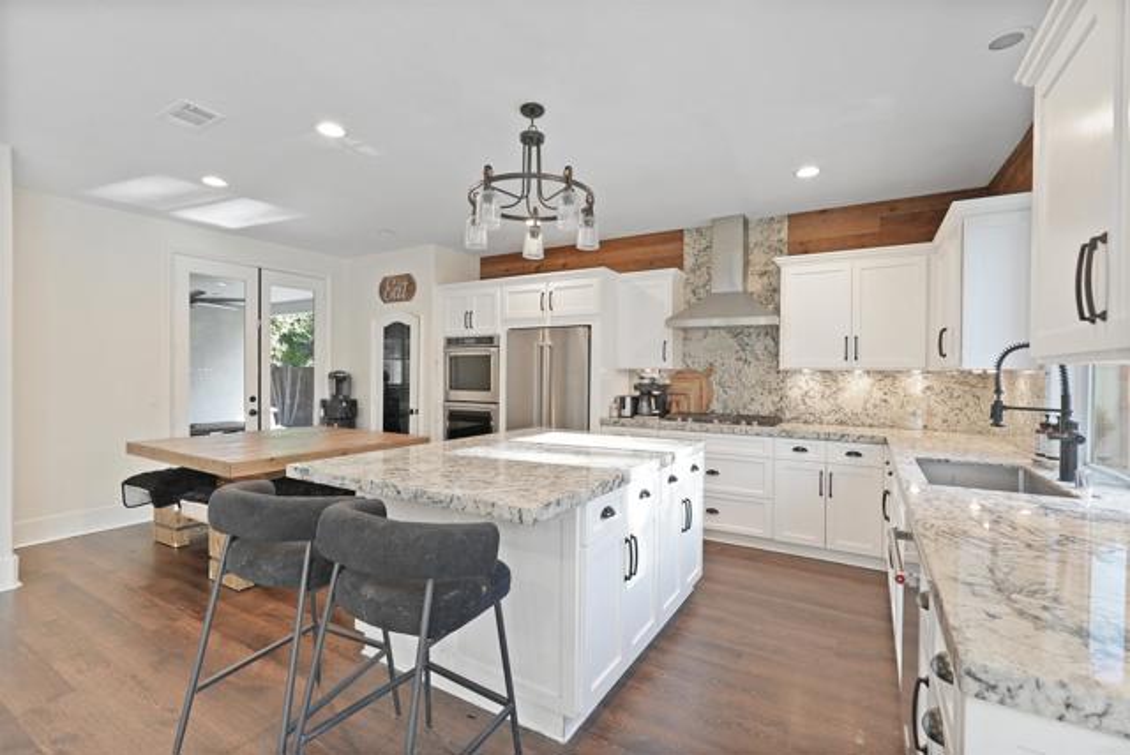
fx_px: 503
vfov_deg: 73.9
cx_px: 565
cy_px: 378
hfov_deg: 96.7
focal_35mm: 16
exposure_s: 1/15
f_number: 4.5
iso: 1600
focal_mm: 16
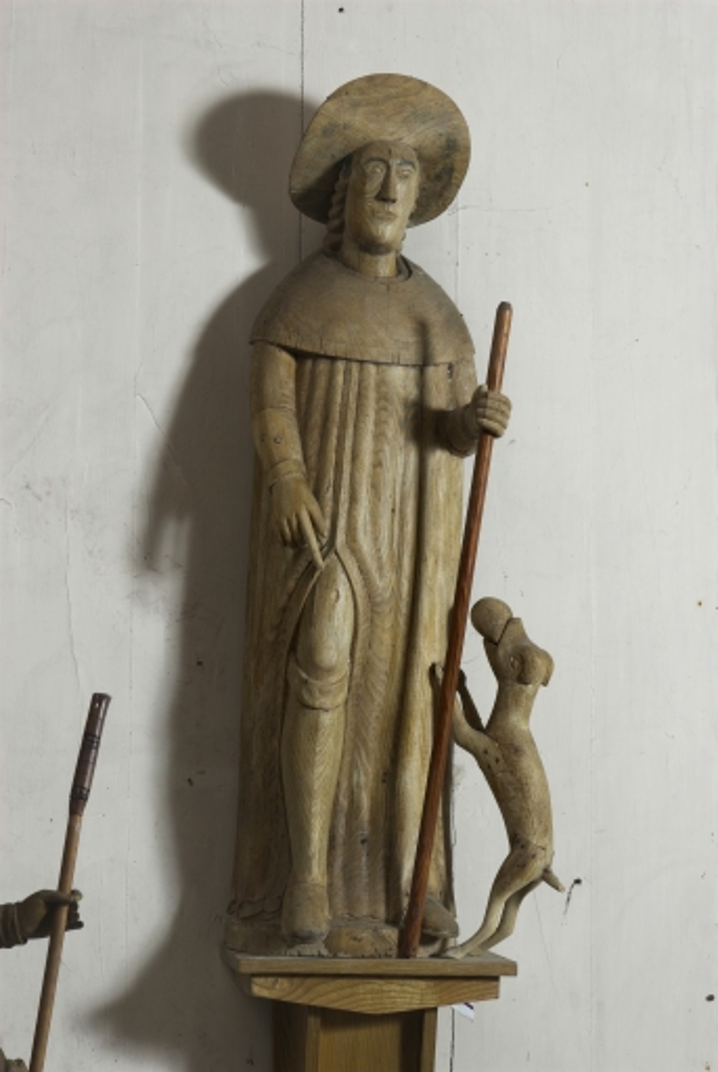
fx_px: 2907
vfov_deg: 20.9
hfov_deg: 14.1
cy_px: 536
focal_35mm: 98
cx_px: 359
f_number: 16
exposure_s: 1/60
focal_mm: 65
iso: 100
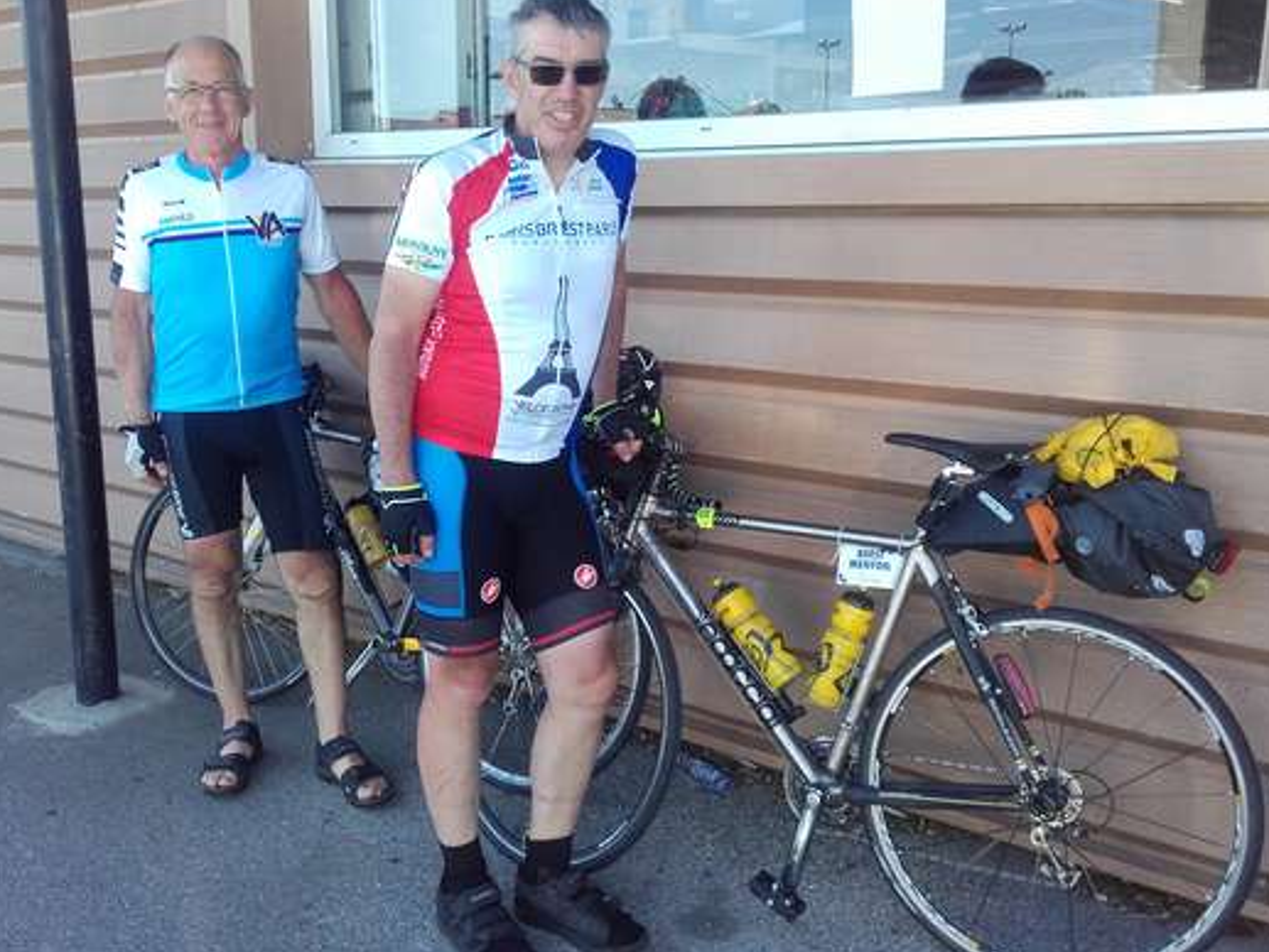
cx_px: 567
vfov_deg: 39.7
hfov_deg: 51.2
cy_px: 454
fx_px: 1320
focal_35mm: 36
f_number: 2.2
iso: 50
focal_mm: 3.31
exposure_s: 1/145
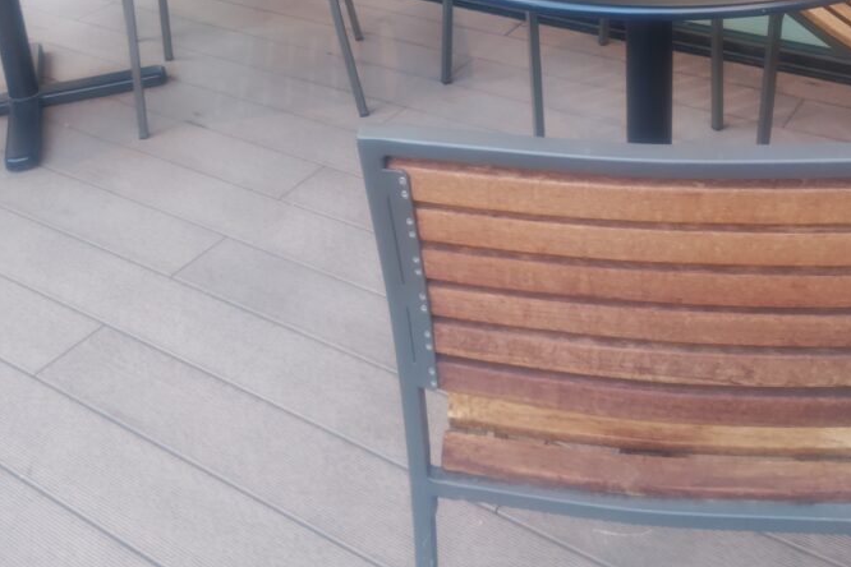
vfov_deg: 27.3
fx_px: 1087
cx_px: 468
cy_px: -26
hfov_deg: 42.7
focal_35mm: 46
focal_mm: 5.56
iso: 173
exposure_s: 1/60
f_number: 1.9
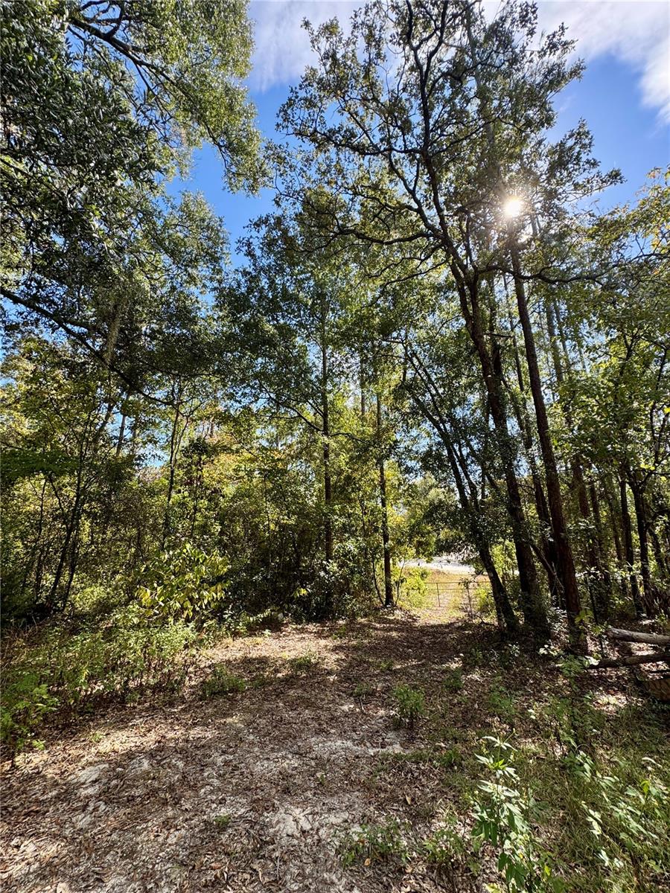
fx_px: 361
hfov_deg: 85.7
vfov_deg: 102.1
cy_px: 446
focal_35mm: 14
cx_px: 335
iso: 40
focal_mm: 2.22
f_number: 2.2
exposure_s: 1/364
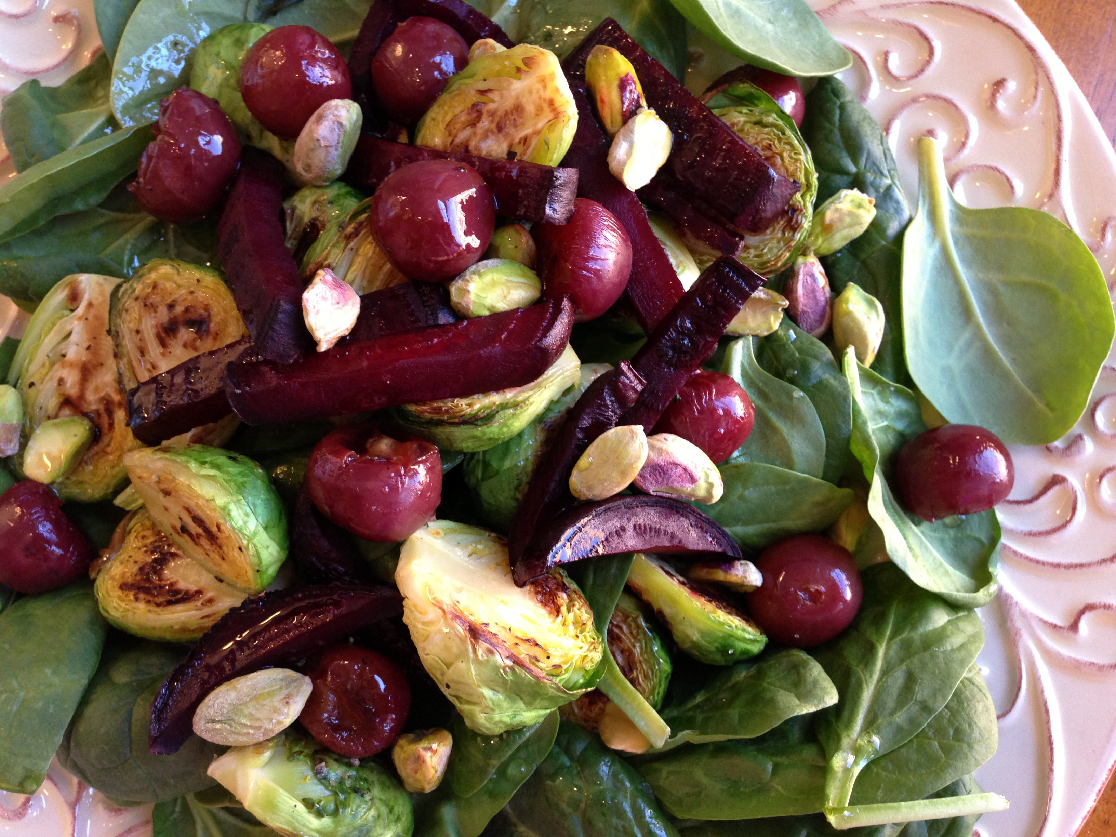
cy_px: 418
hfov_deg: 55.4
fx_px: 1064
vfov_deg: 42.9
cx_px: 558
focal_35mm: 33
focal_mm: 4.13
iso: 160
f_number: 2.4
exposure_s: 1/20
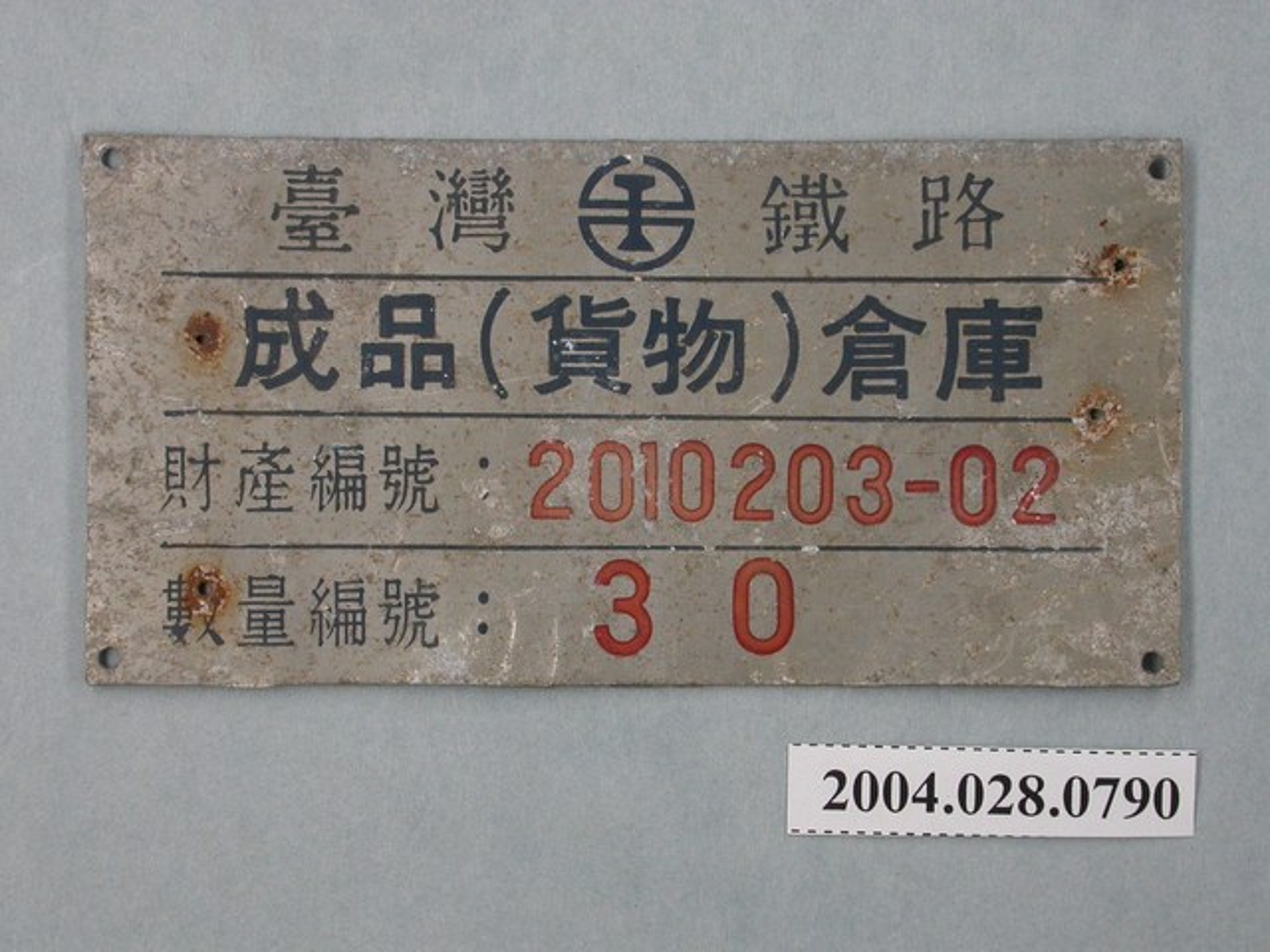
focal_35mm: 107
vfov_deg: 13.8
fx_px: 3926
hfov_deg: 18.4
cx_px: 635
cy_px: 476
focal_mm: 22.2
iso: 100
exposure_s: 1/30
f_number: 4.7
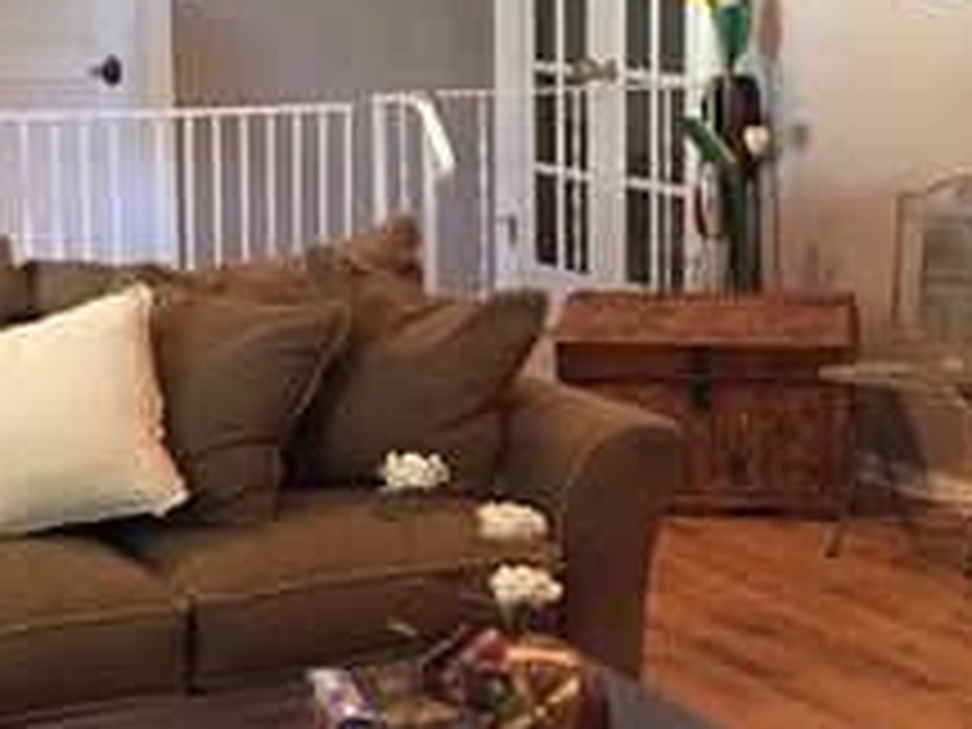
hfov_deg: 22.4
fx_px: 2415
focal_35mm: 86
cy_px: 306
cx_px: 819
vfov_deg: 17.2
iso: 250
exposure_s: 1/24
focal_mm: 4.15
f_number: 2.2
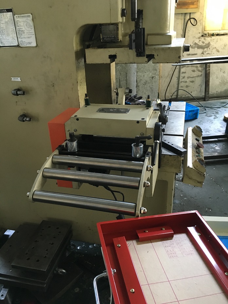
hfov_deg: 48.2
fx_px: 255
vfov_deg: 61.7
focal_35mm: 29
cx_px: 114
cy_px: 152
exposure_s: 1/33
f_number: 2.2
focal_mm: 4.15
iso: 200
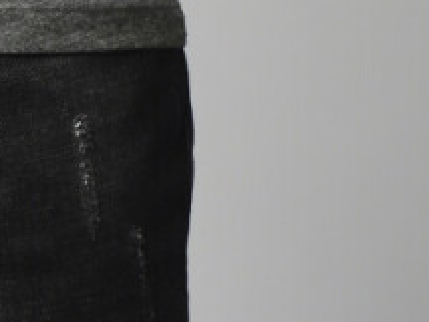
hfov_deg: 6.5
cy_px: -698
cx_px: -310
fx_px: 3706
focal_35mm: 299
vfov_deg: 4.7
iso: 400
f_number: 6.3
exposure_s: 1/125
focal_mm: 56
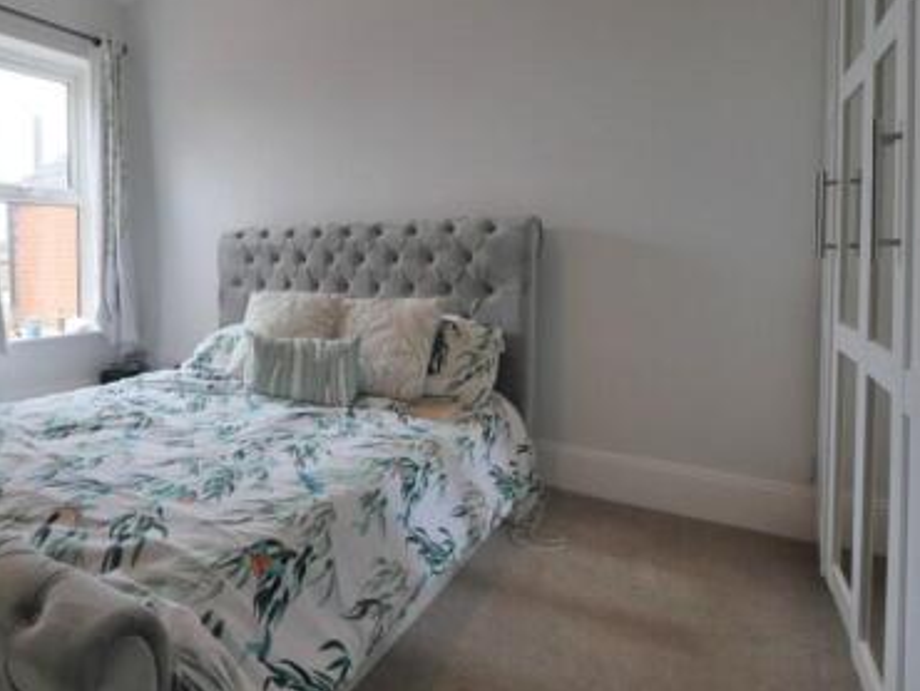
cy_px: 285
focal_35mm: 22
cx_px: 201
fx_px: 585
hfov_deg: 69.8
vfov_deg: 60.7
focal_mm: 7
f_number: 4
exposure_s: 1/100
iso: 200
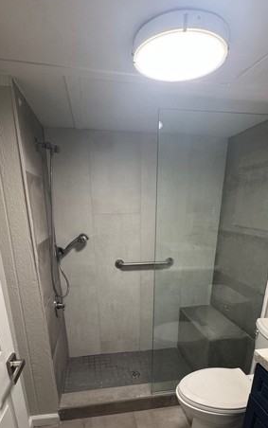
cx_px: 133
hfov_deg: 57.3
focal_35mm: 21
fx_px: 245
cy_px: 295
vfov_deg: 78.7
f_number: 2.2
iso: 160
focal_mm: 2.22
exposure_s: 1/60
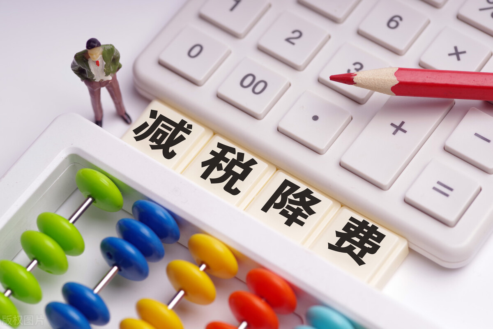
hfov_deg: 20.4
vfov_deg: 13.7
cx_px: 246
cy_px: 164
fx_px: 1370
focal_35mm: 100
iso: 400
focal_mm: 100
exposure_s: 1/160
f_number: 7.1
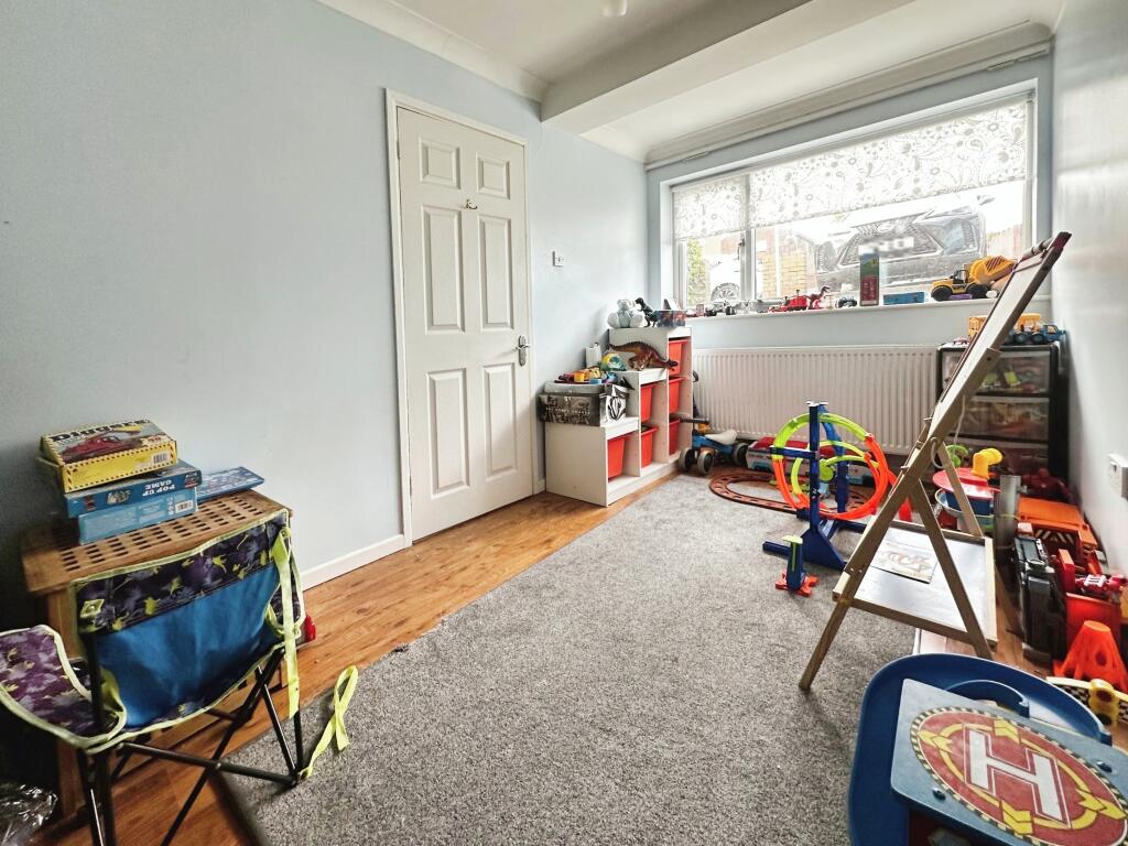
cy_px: 423
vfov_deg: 85.7
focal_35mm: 14
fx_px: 456
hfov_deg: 102.1
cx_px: 564
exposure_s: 1/99
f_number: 2.2
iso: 125
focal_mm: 2.22
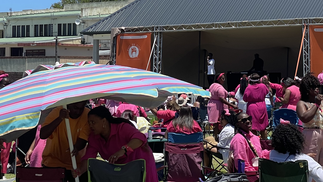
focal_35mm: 105
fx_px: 899
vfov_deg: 11.5
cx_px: 153
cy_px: 24
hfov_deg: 20.4
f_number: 2
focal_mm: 6
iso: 25
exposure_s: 1/1712
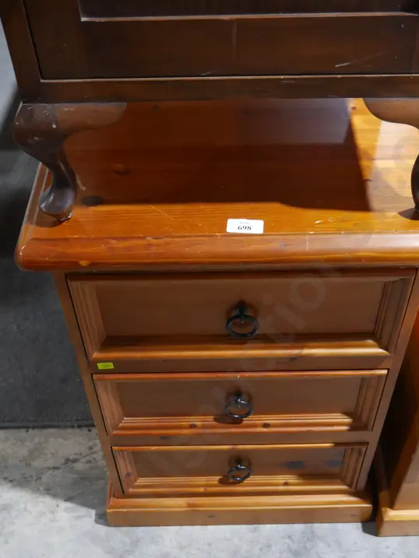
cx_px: 237
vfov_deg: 45.9
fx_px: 645
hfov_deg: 35.9
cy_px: 384
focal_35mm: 40
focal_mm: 14
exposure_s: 1/60
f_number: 3.5
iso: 640
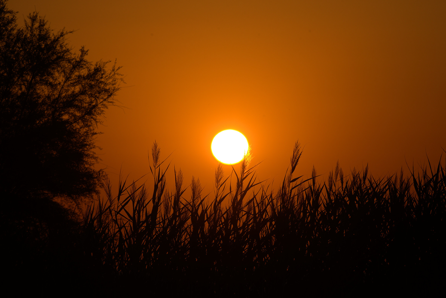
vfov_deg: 4.3
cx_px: 223
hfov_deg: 6.4
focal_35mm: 320
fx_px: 3966
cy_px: 149
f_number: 11
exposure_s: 1/1250
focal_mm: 320
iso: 125
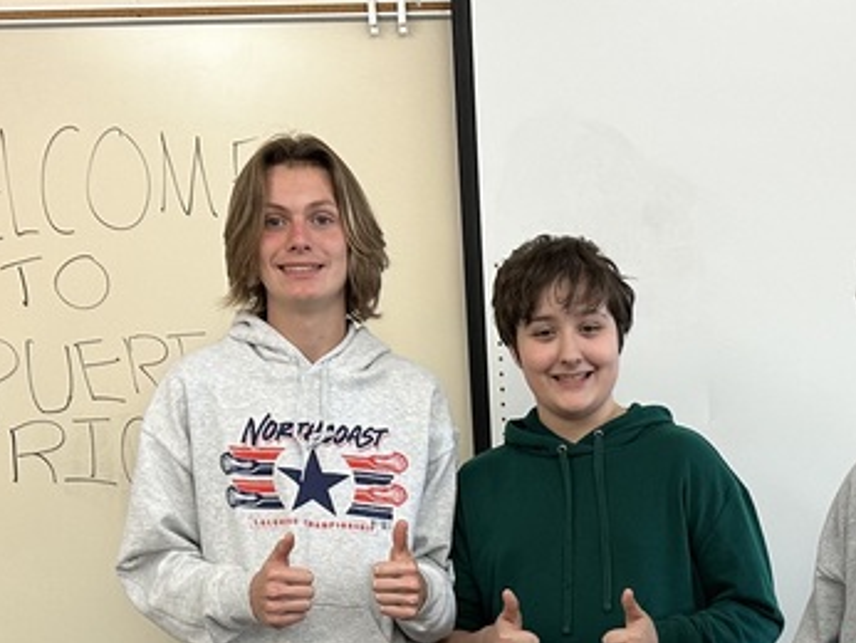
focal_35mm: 71
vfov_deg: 19.1
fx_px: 1757
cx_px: 658
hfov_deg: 27.0
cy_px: 853
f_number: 1.78
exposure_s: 1/60
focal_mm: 6.86
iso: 125
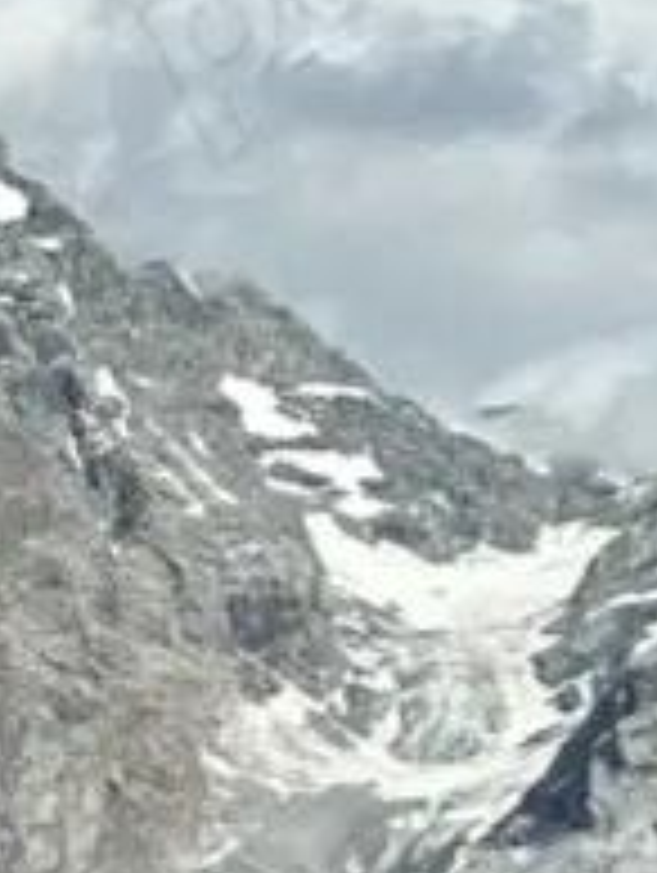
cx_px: -248
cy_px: 1094
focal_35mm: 165
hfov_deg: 8.8
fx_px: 4166
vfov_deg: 11.7
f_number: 1.78
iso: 80
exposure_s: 1/6623
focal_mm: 6.86
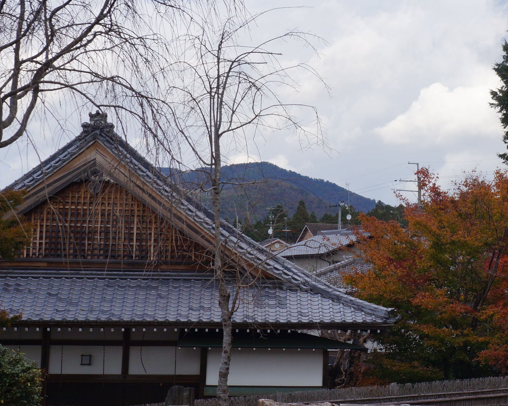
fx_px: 1729
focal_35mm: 115
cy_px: 139
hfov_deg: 16.6
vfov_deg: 13.4
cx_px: 399
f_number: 13
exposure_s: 1/160
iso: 200
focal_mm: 46
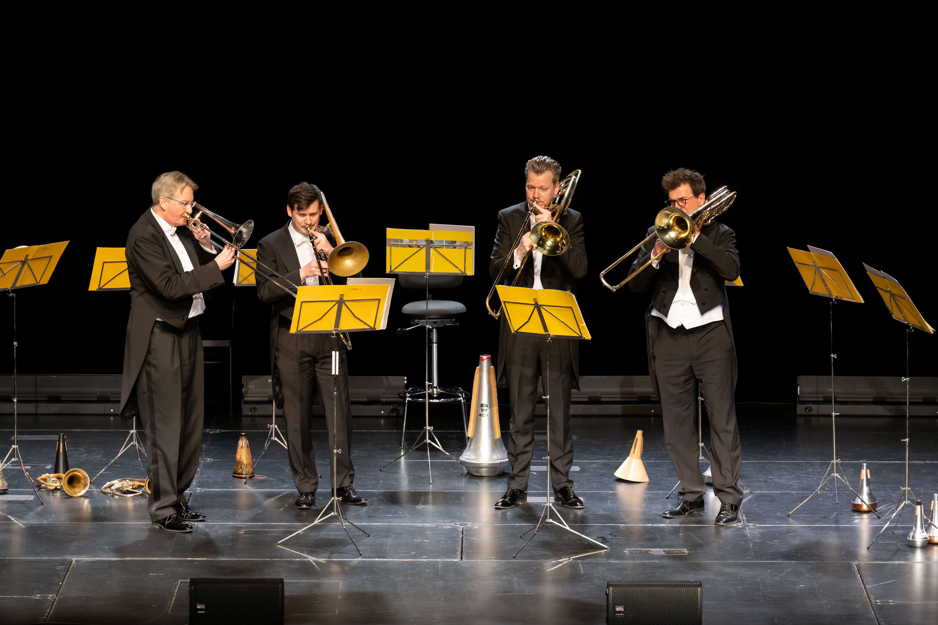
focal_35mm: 180
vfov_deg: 7.6
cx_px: 469
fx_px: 4690
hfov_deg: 11.4
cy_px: 312
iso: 3200
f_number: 4
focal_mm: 180
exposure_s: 1/125
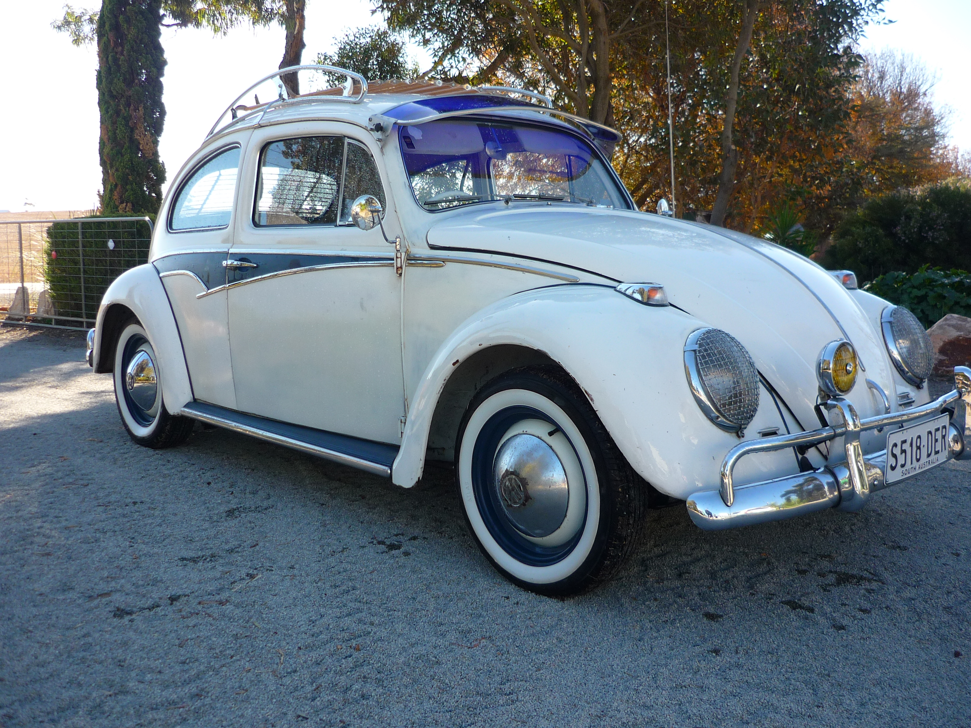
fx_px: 926
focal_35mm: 33
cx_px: 486
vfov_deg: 42.9
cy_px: 364
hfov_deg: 55.4
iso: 100
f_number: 2.8
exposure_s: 1/320
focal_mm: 5.5
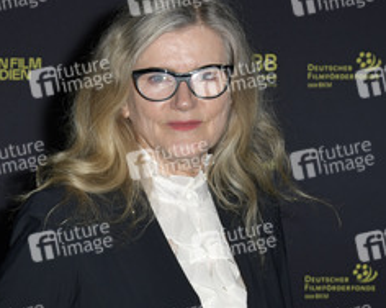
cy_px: 202
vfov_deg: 19.3
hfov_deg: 24.2
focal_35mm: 79
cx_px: 191
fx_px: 901
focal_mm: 44
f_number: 6.3
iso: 250
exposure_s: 1/250
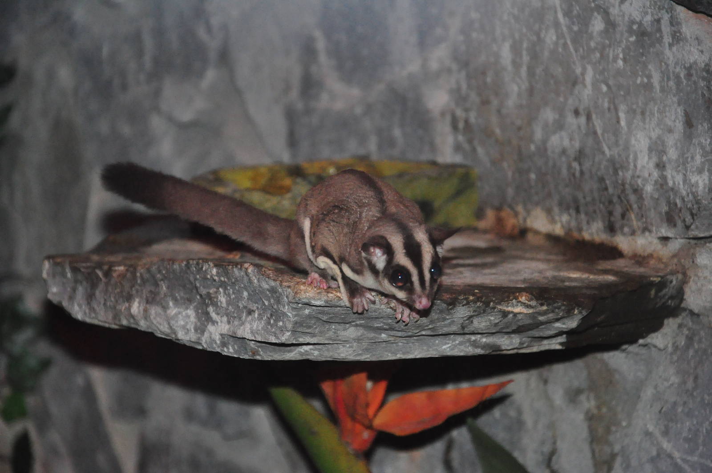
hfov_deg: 13.1
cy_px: 236
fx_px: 3111
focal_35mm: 158
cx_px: 356
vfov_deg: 8.7
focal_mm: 105
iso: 3200
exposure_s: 1/60
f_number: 5.6
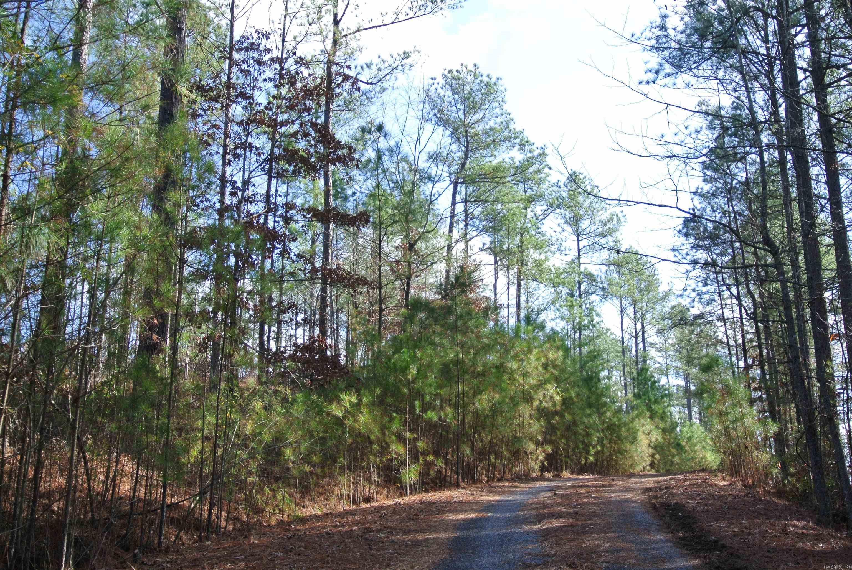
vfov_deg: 32.0
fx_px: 995
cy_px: 285
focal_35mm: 42
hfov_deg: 46.4
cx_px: 426
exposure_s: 1/320
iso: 100
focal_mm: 15.7
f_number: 4.2
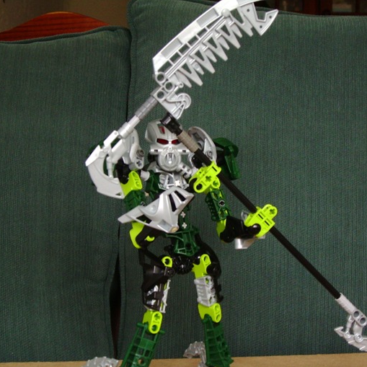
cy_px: 184
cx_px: 182
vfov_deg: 22.5
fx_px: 924
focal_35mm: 77
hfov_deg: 22.5
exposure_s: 1/60
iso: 50
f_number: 3.6
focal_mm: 11
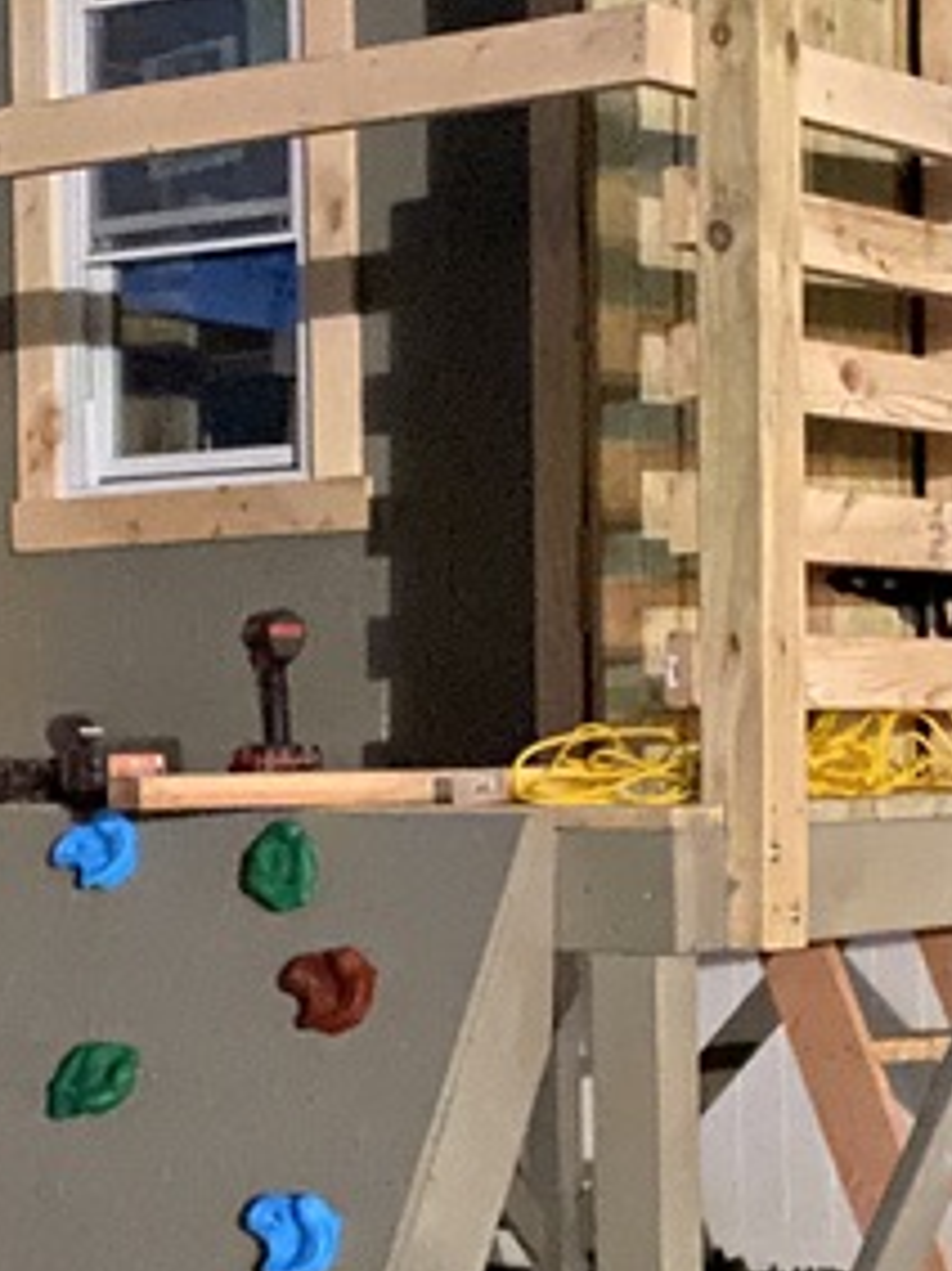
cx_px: 503
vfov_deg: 20.9
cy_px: 606
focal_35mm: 94
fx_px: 3449
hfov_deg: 15.7
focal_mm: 4.25
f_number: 1.8
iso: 1600
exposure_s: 1/2
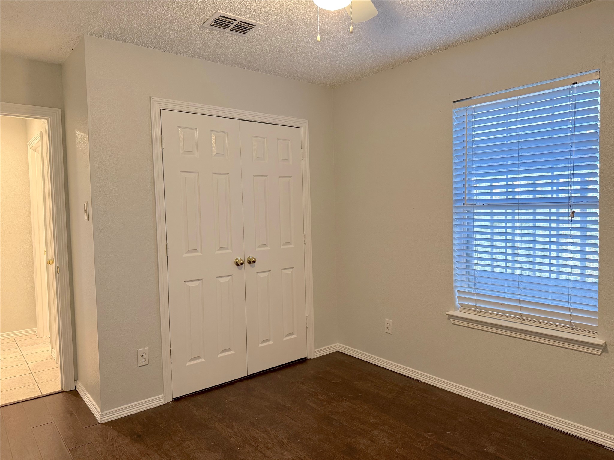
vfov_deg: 56.8
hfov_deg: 71.6
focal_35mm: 24
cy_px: 230
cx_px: 307
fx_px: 426
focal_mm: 6.76
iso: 320
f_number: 1.78
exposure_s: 1/60
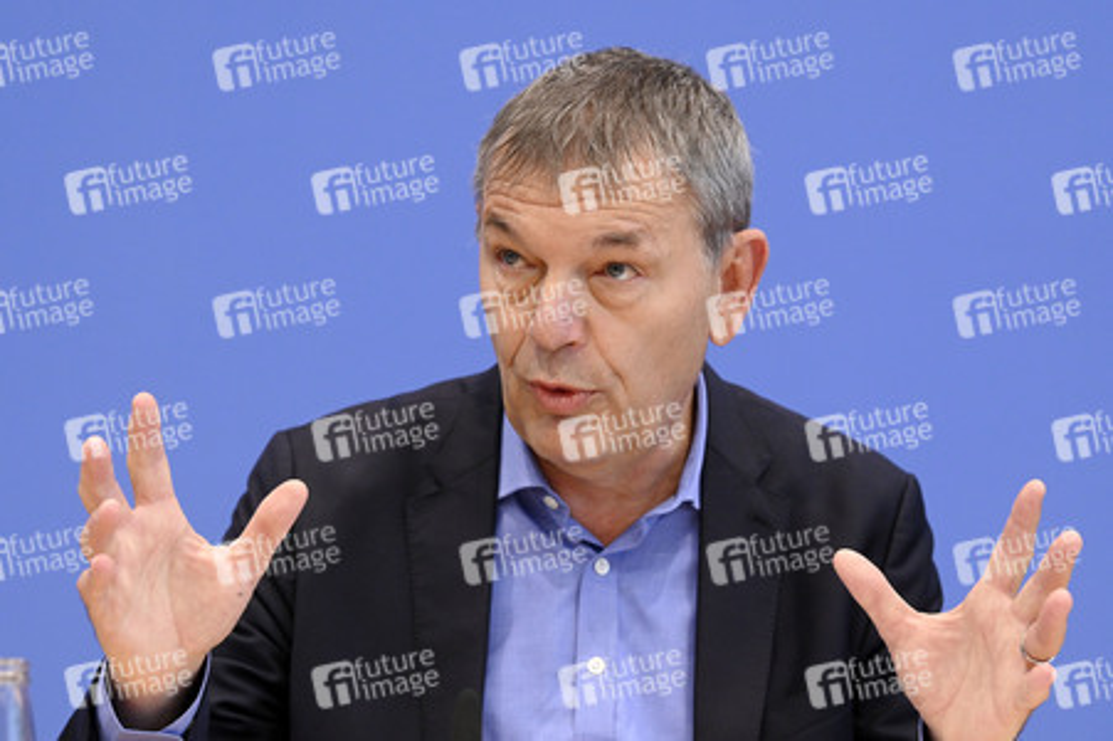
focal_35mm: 120
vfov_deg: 11.4
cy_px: 370
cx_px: 556
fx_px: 3707
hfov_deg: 17.1
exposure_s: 1/400
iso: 4000
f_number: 6.3
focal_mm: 120
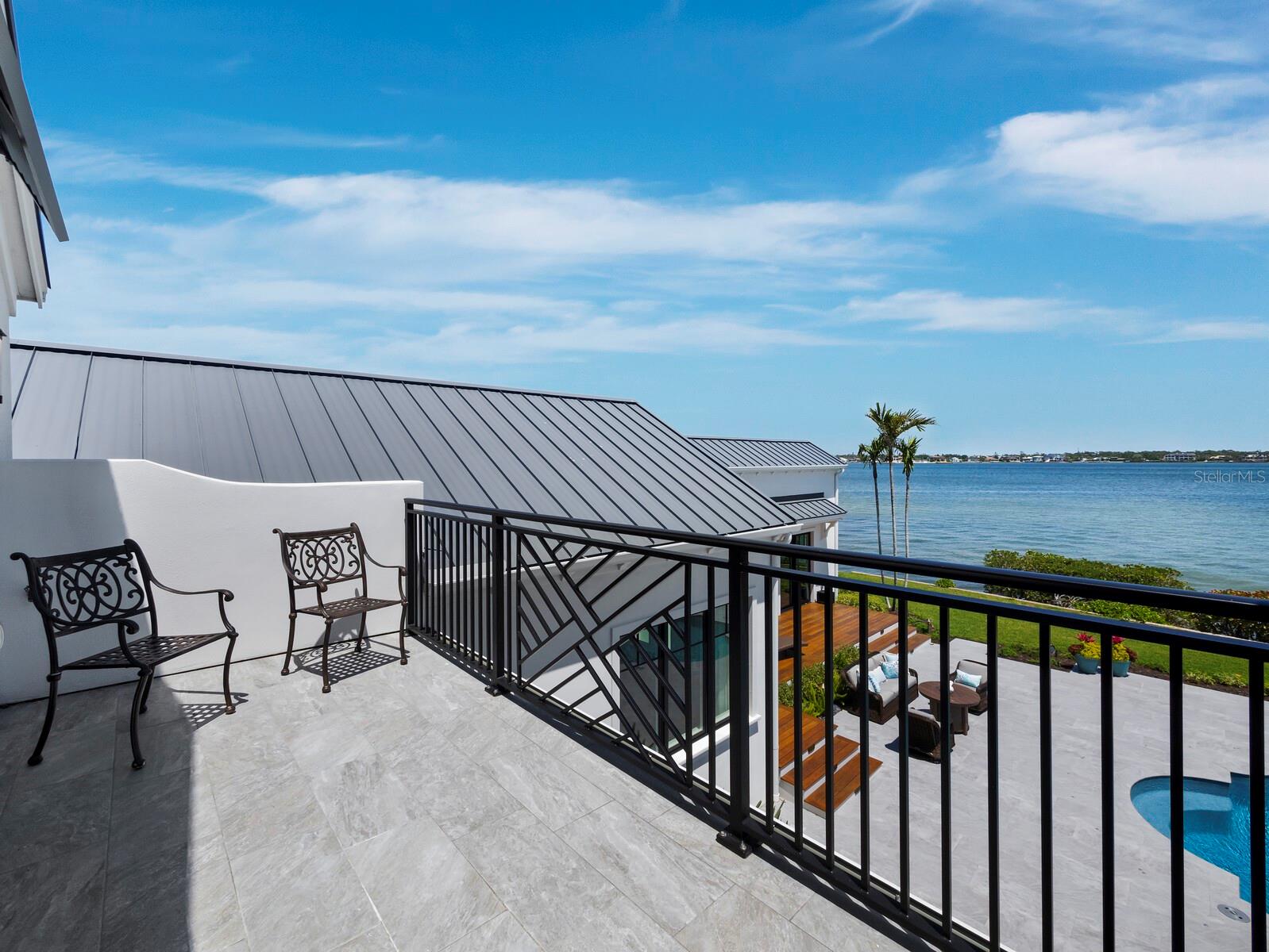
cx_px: 634
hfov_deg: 102.0
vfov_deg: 85.7
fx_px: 513
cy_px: 476
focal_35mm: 14
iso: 400
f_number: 11
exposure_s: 1/400
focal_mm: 7
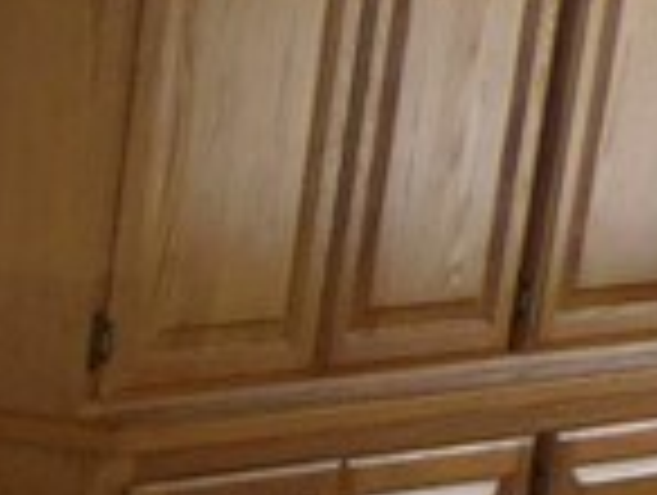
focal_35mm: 161
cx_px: -1606
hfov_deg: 8.8
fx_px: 3061
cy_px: 801
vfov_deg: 9.0
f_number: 3
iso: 125
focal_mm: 4
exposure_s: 1/40
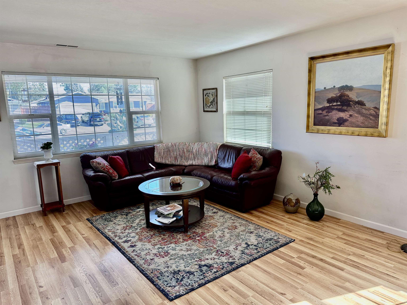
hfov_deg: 71.6
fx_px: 282
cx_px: 204
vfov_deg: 56.8
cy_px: 152
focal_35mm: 24
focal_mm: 6.86
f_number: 1.78
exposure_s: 1/121
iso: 80
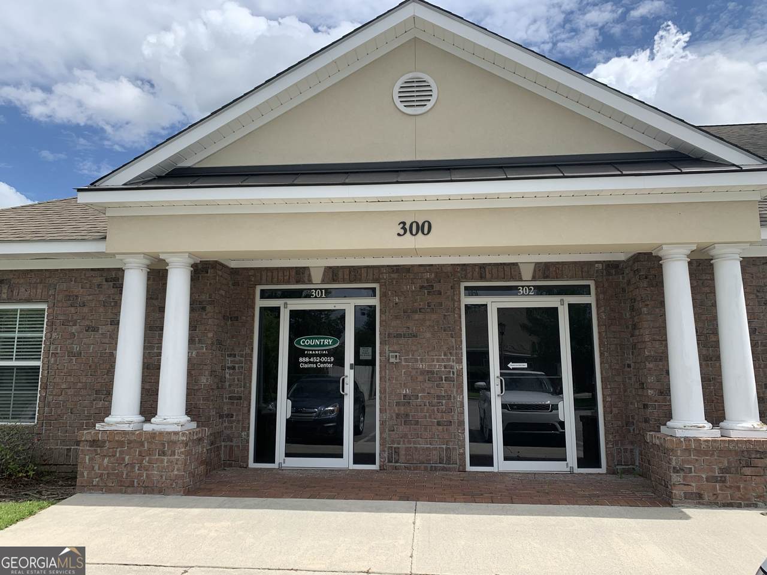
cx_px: 384
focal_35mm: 26
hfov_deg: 67.3
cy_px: 288
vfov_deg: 53.1
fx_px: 576
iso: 25
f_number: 1.8
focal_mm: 4.25
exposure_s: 1/3289
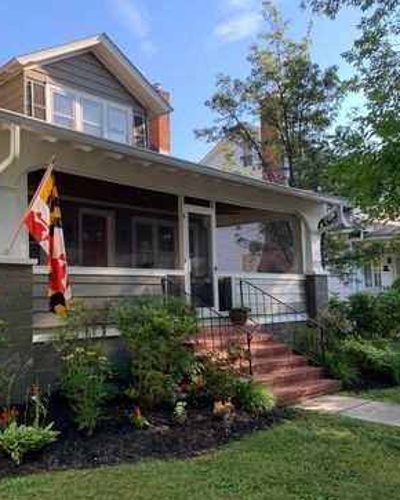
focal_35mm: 35
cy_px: 257
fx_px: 518
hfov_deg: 40.1
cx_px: 66
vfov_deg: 51.5
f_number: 1.8
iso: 25
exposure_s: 1/303
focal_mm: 4.25
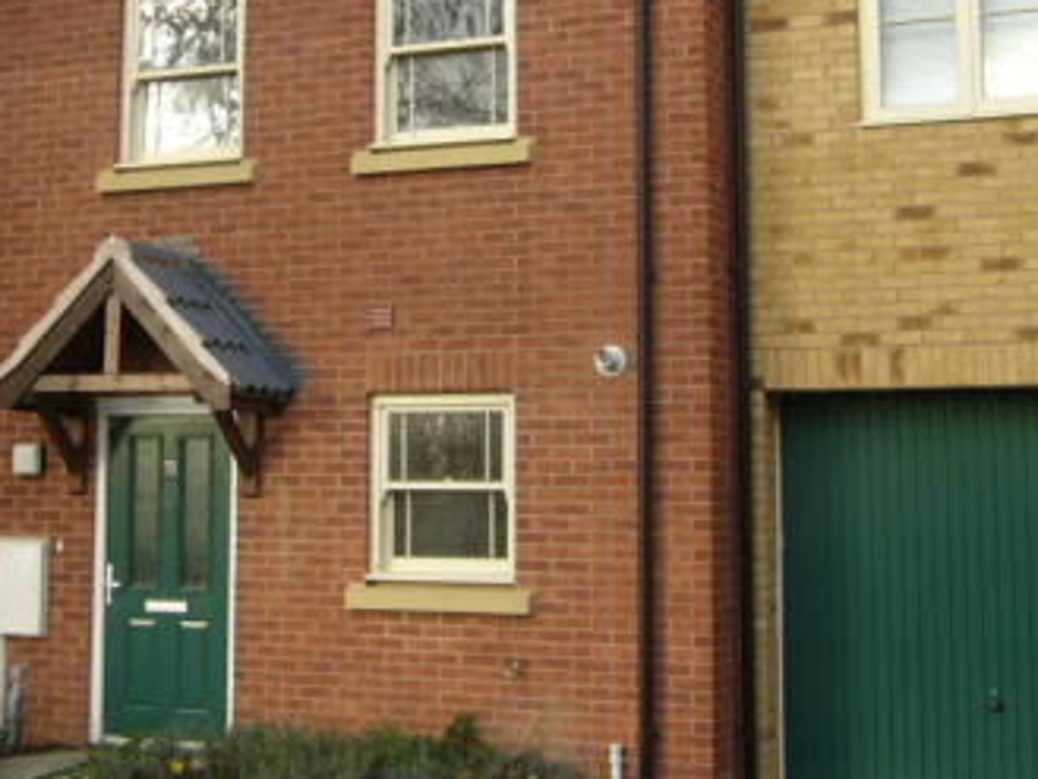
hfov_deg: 31.0
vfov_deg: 23.4
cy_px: 191
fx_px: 1860
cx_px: 352
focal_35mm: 62
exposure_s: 1/160
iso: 80
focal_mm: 5.8
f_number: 2.8
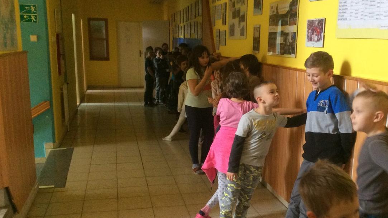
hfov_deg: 47.2
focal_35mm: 43
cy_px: 131
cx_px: 222
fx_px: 442
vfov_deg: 27.6
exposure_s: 1/25
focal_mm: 3.3
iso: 200
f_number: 2.4
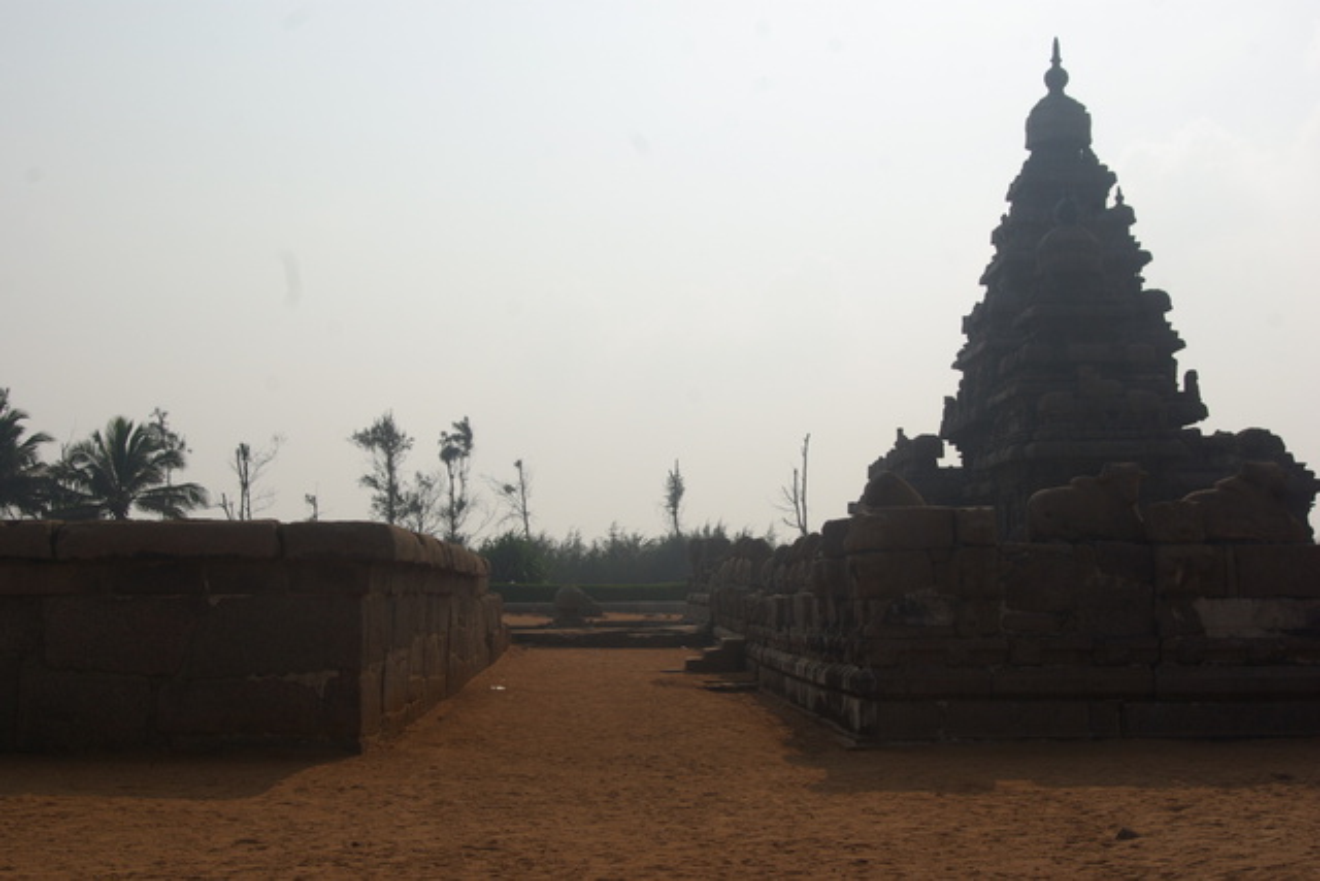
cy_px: 440
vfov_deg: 25.8
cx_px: 660
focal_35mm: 52
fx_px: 1925
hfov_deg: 37.8
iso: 100
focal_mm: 35
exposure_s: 1/250
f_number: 8
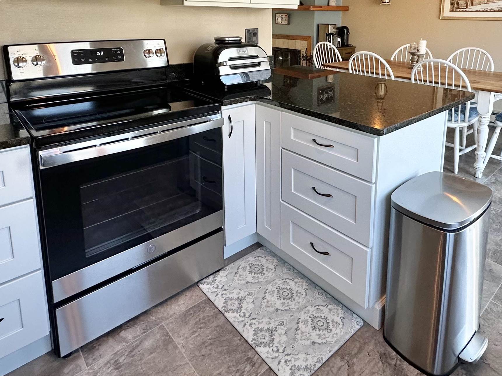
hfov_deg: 69.1
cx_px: 285
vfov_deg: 51.4
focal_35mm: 25
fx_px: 363
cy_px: 75
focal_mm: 2.22
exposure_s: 1/120
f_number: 2.2
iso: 160
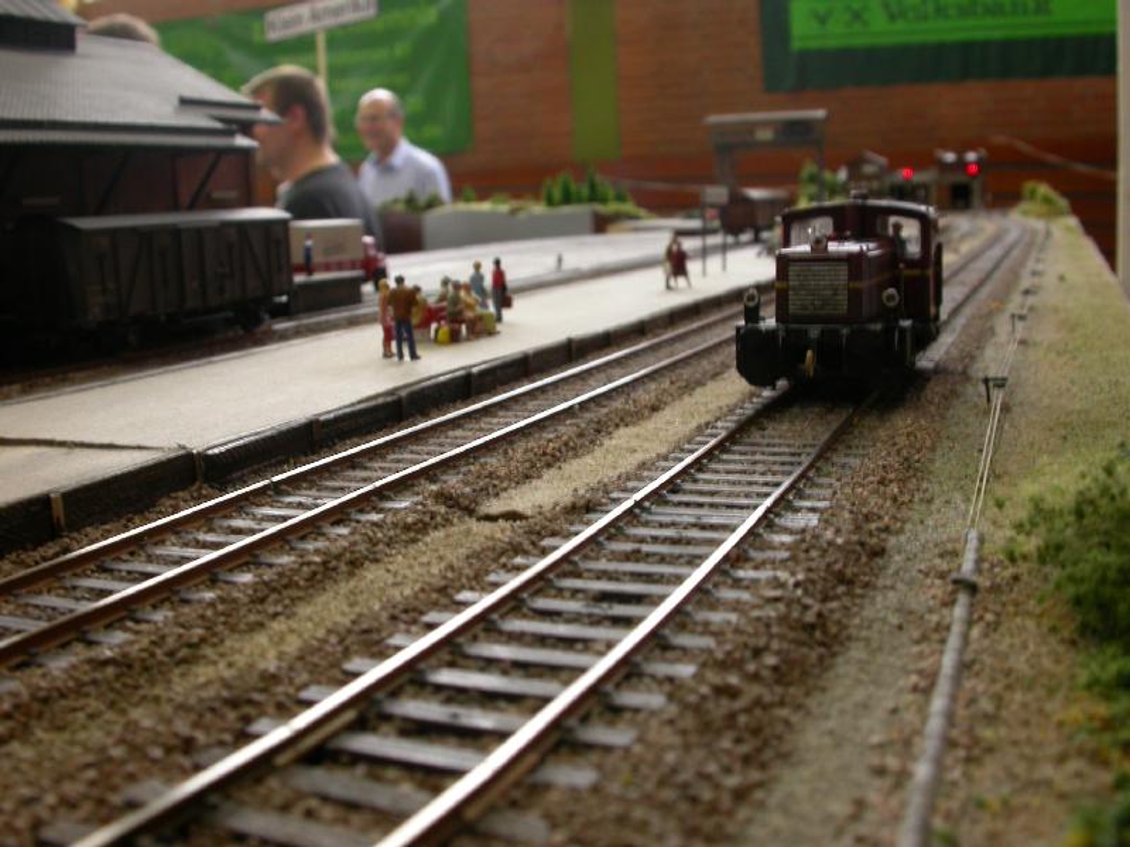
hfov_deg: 49.0
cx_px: 565
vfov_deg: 37.7
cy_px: 424
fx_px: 1240
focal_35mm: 38
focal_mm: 7.85
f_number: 5.3
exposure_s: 1/4.7
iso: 100
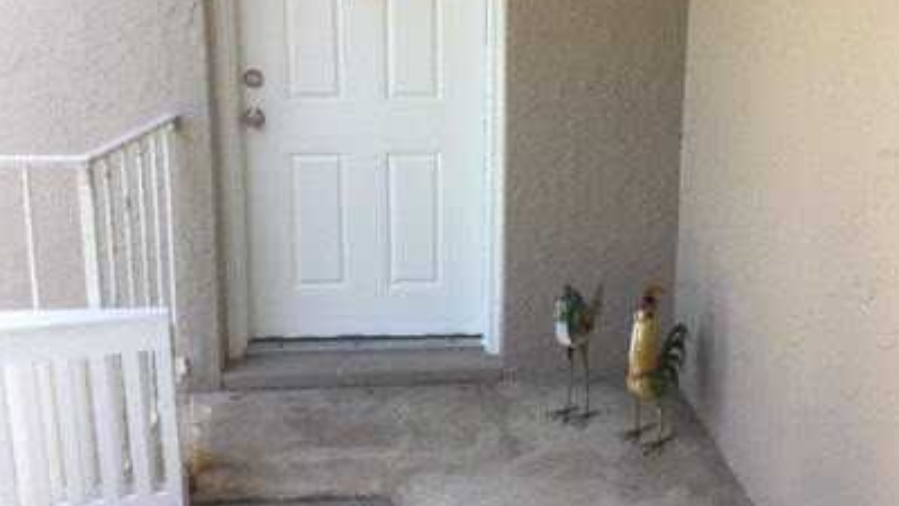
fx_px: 858
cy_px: 153
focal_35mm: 36
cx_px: 457
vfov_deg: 32.4
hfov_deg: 55.3
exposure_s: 1/120
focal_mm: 3.3
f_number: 2.4
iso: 40
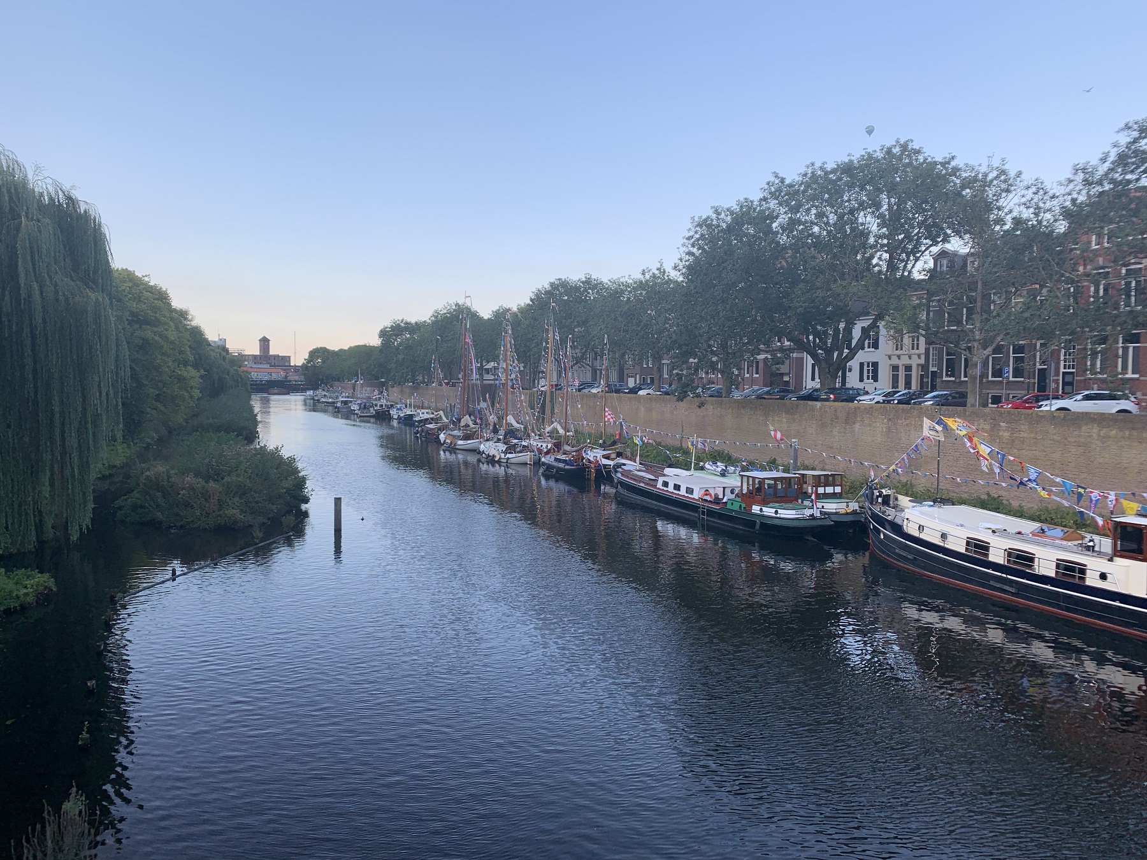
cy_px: 430
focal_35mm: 26
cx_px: 574
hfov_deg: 67.3
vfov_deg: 53.1
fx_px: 862
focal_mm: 4.25
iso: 25
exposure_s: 1/338
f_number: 1.8
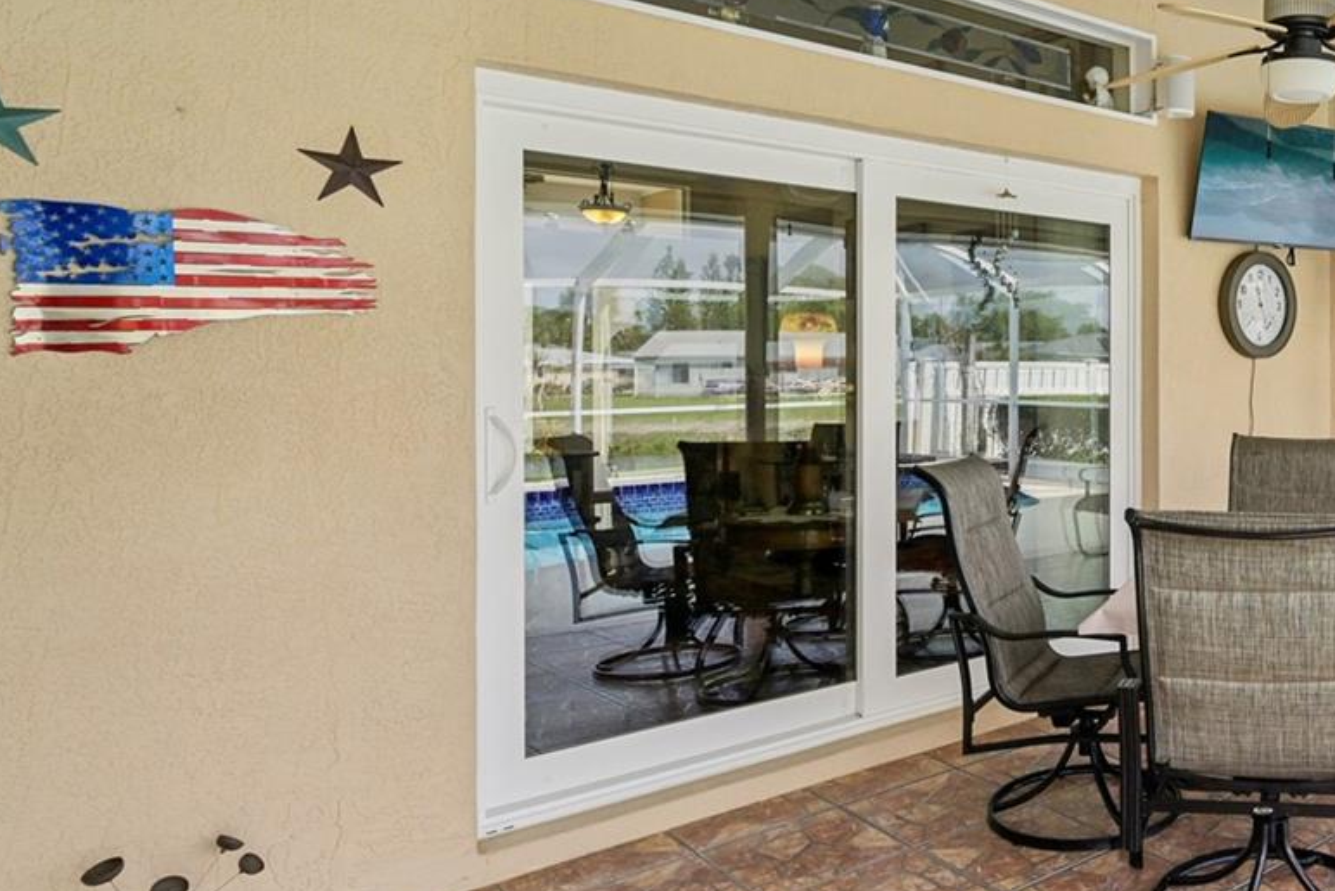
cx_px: 1261
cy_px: 369
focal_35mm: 29
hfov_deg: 53.5
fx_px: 1076
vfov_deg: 44.8
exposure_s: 1/160
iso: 400
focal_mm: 14
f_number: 8
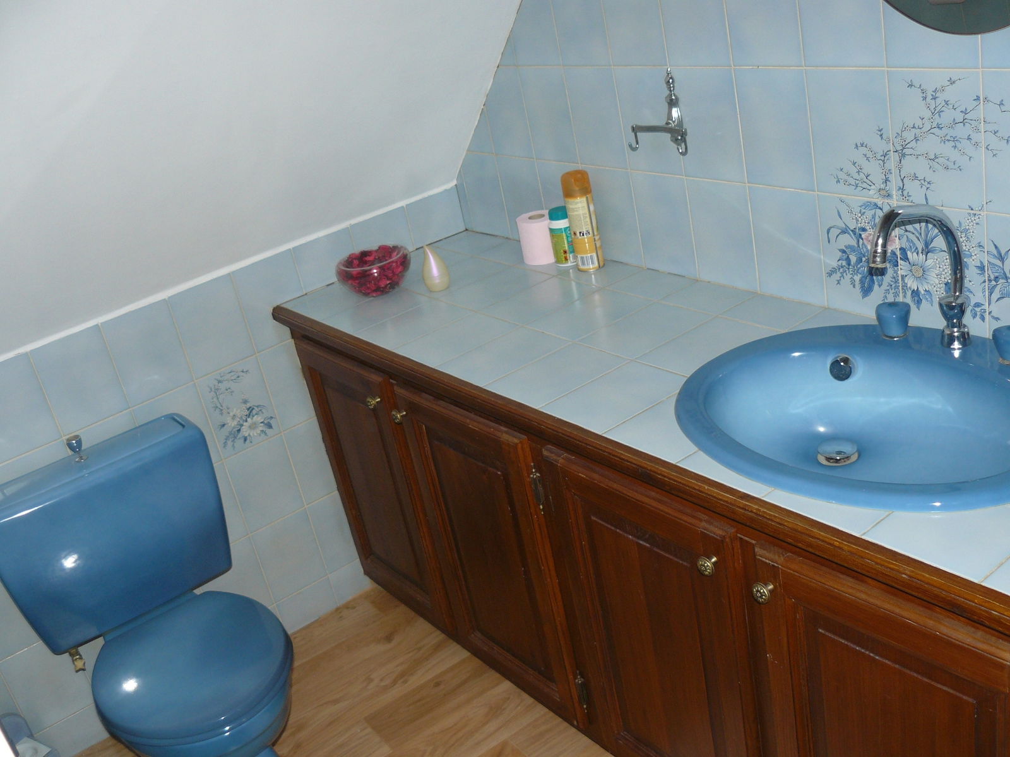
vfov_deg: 39.6
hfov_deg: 51.4
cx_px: 505
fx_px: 1050
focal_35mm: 36
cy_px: 378
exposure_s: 1/30
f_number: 2.8
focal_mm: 6
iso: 100
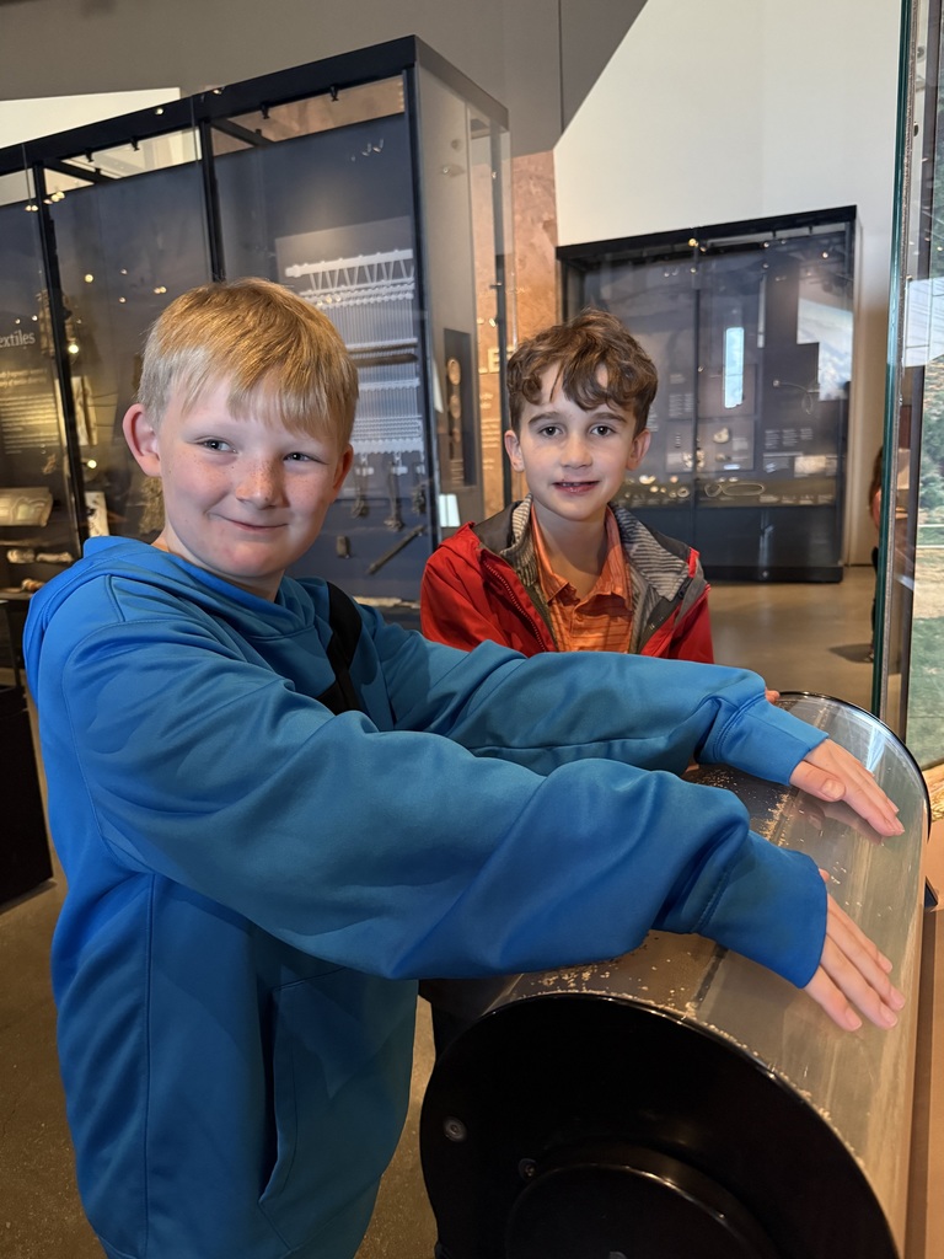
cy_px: 630
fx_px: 873
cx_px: 472
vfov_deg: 71.6
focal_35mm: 24
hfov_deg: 56.8
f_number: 1.78
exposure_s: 1/60
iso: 800
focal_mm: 6.76
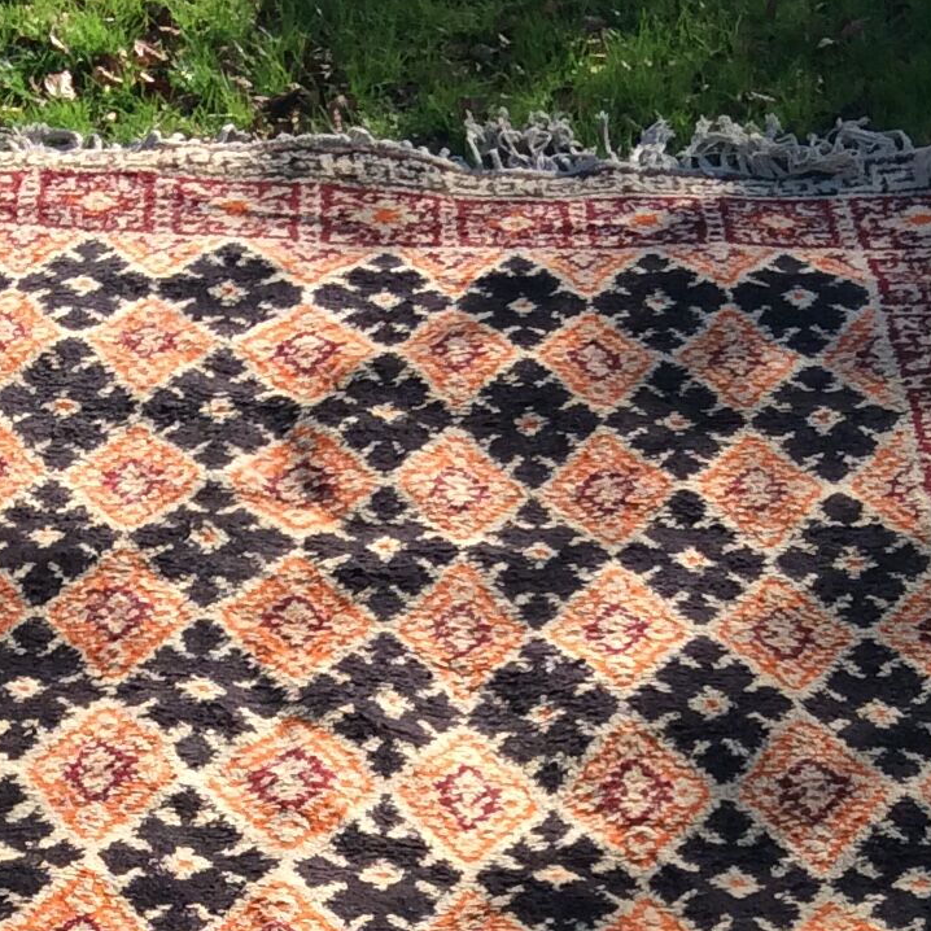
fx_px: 3104
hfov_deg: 17.0
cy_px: 995
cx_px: 303
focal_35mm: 102
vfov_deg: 16.6
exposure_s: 1/706
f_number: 2.4
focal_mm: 3.3
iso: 32
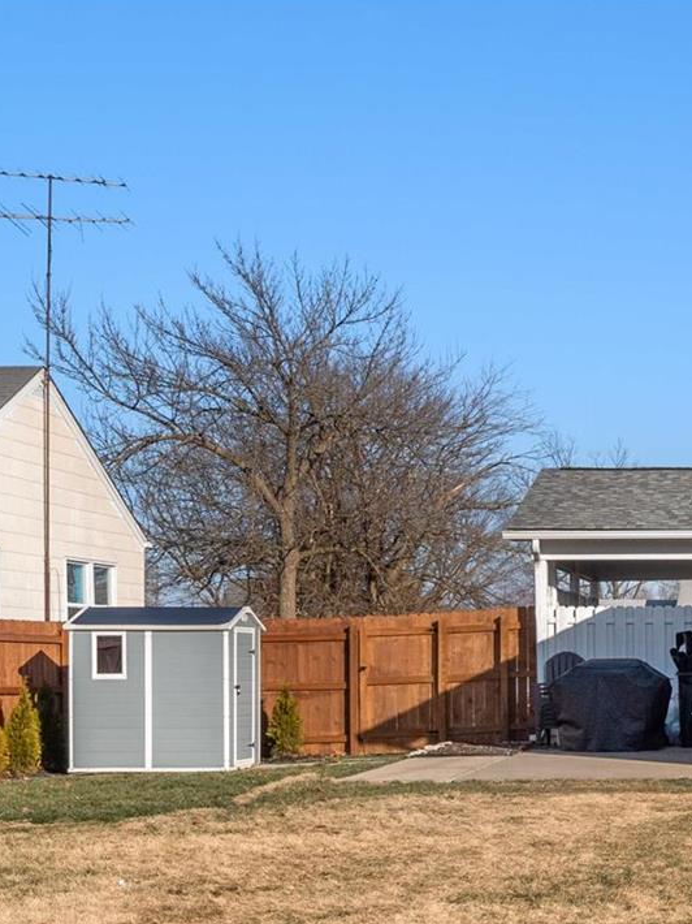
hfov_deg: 20.4
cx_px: 929
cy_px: 683
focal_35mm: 65
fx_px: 1734
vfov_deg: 29.4
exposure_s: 1/1000
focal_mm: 15
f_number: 7.1
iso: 400
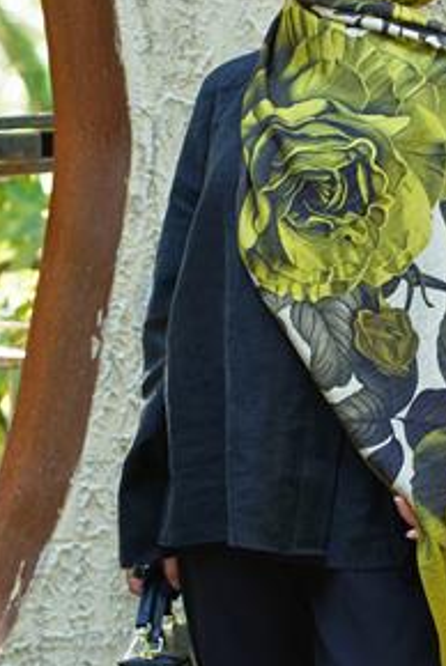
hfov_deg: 8.4
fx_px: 3022
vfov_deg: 12.6
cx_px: 340
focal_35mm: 163
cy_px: 230
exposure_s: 1/125
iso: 640
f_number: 5
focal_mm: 102
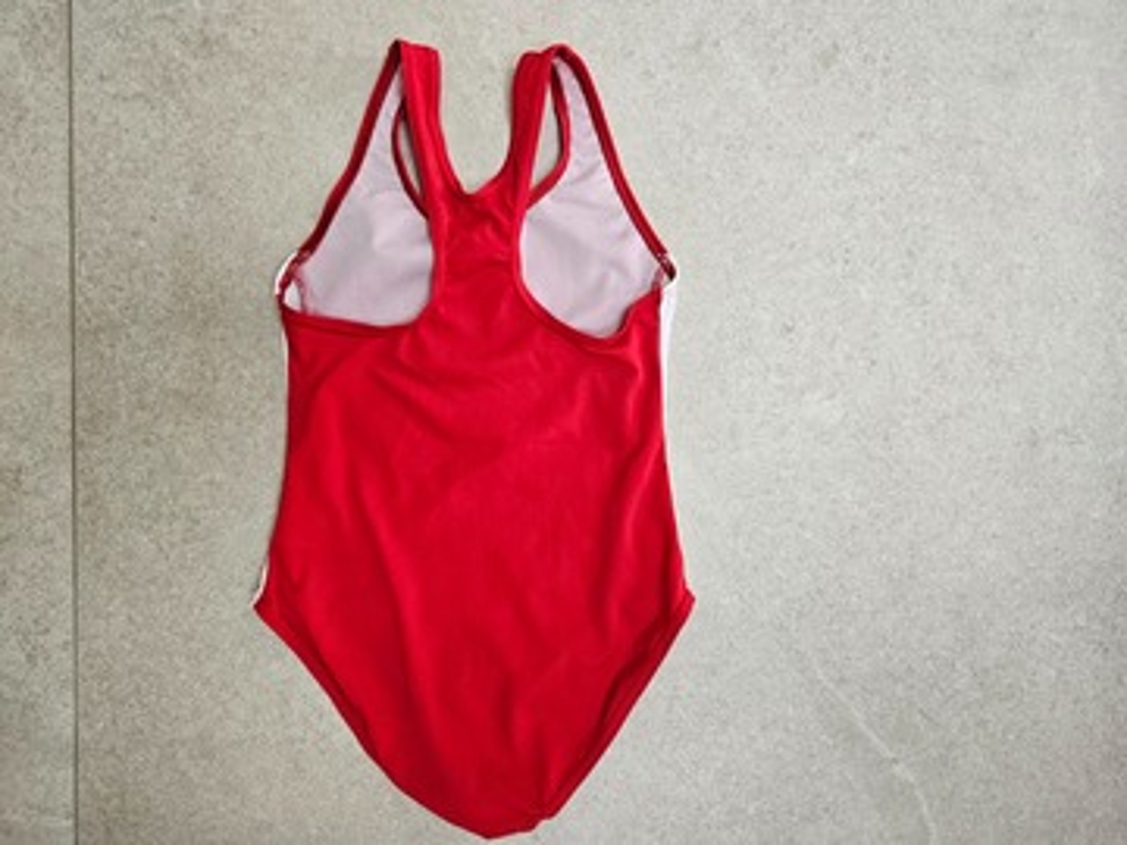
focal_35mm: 23
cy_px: 422
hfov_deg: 73.9
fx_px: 749
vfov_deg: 58.9
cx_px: 564
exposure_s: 1/100
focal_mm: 5.4
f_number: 1.8
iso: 160
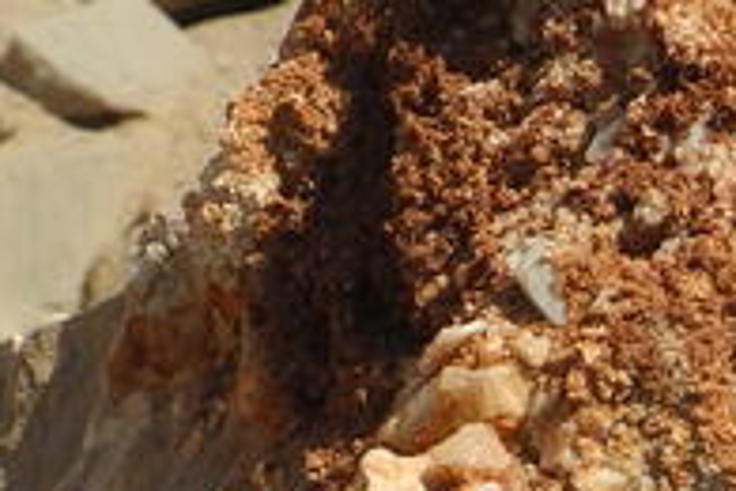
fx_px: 7605
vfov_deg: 3.6
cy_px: 1178
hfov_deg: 5.5
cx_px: 627
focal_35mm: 372
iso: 100
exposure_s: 1/1250
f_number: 4
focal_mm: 14.5
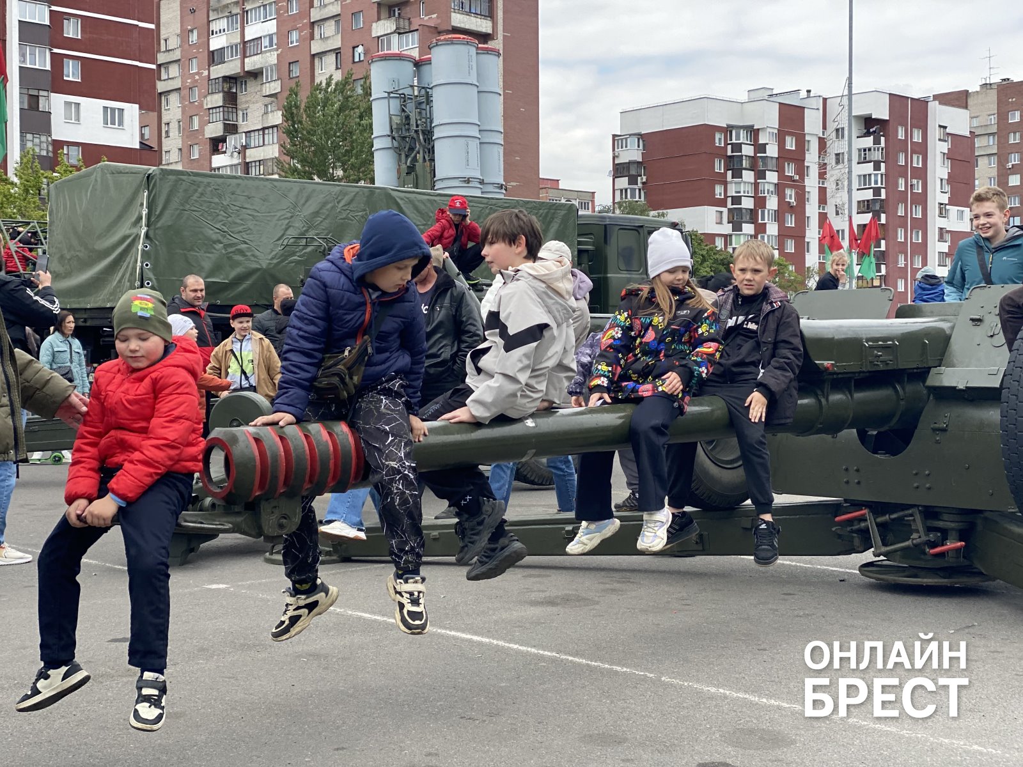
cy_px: 384
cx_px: 512
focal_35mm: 52
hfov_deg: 36.8
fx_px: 1537
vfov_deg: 28.0
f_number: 2
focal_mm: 6
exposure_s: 1/440
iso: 20
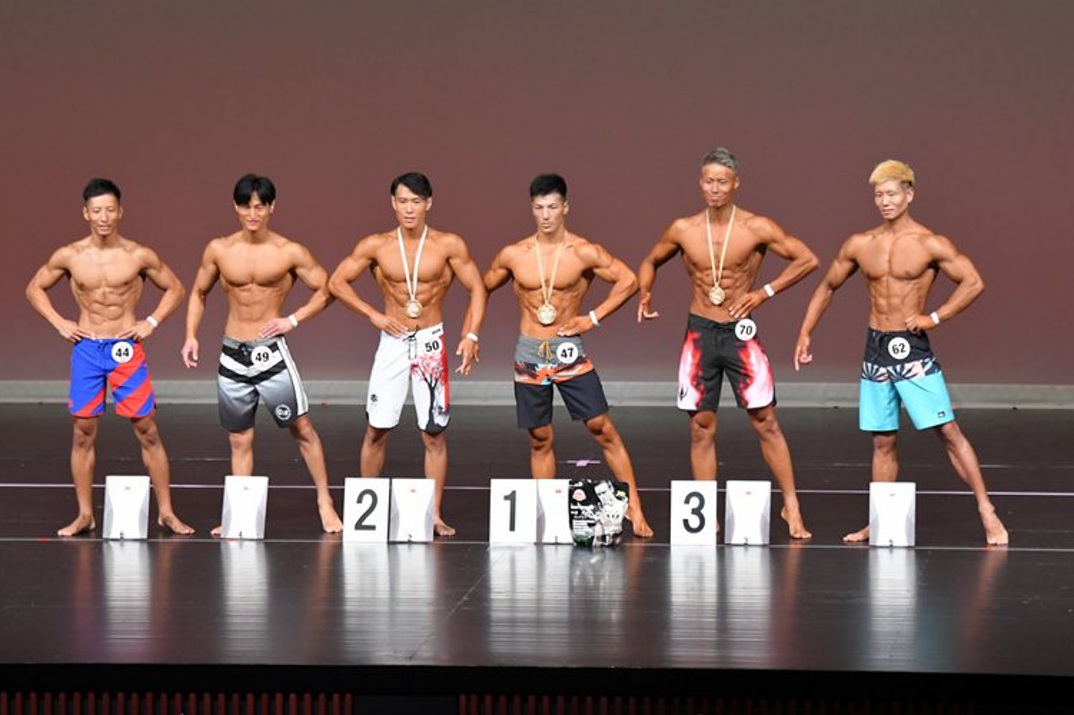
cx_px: 533
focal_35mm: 193
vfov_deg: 7.1
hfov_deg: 10.7
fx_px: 5755
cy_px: 359
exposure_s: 1/400
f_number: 5.6
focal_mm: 125
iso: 4000
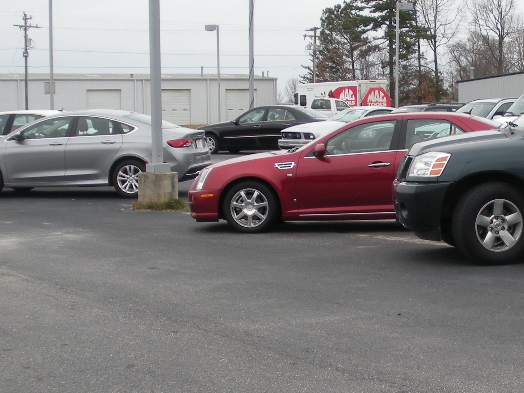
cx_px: 532
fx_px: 1317
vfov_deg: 16.9
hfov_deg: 21.6
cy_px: 299
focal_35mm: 87
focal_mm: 6.3
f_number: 3.5
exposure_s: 1/164
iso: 64
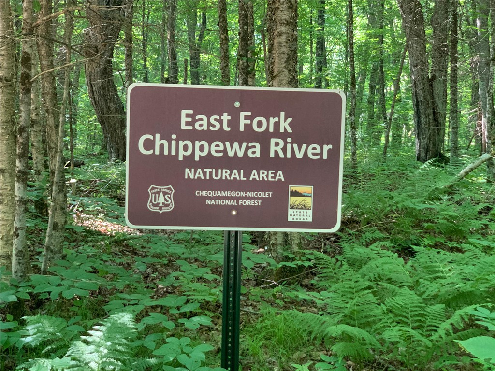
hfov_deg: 36.8
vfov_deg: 28.0
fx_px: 744
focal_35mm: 52
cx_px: 248
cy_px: 186
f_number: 2.4
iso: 160
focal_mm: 6
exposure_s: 1/60
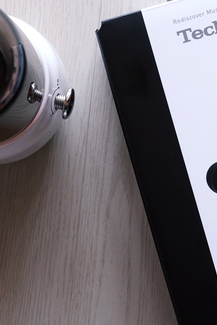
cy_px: 160
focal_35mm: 181
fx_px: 1635
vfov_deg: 11.4
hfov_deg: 7.5
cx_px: 237
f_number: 5
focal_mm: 55
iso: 800
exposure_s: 1/125
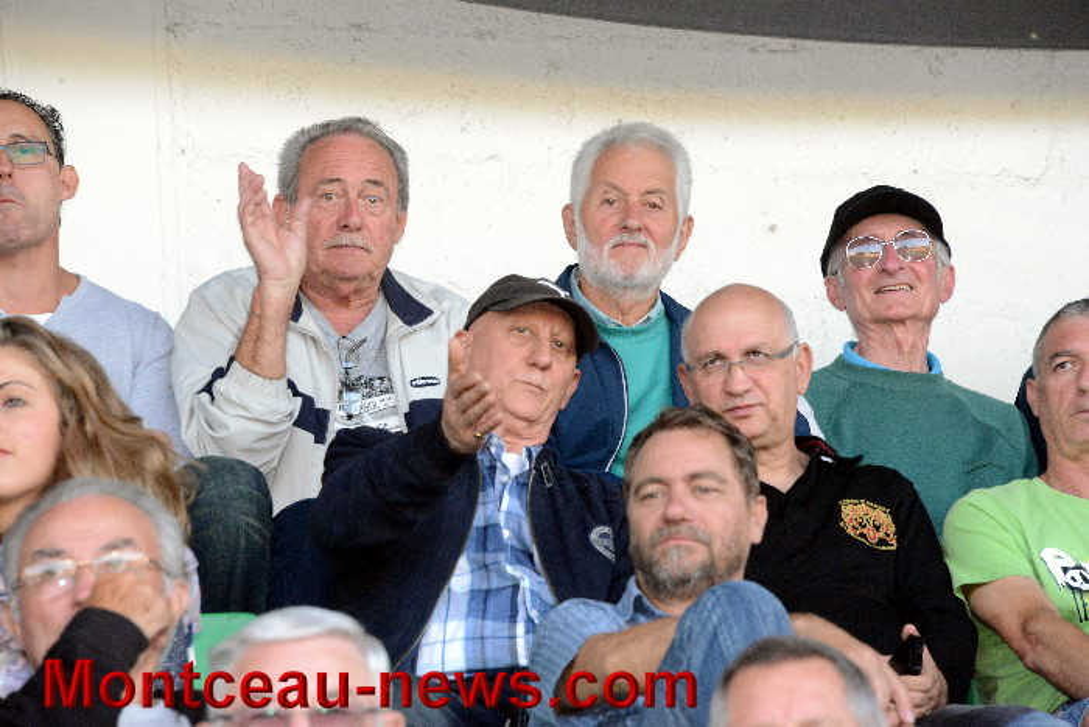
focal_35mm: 300
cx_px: 544
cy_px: 364
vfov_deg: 4.6
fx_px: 9076
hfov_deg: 6.9
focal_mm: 300
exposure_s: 1/250
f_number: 11
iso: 6400
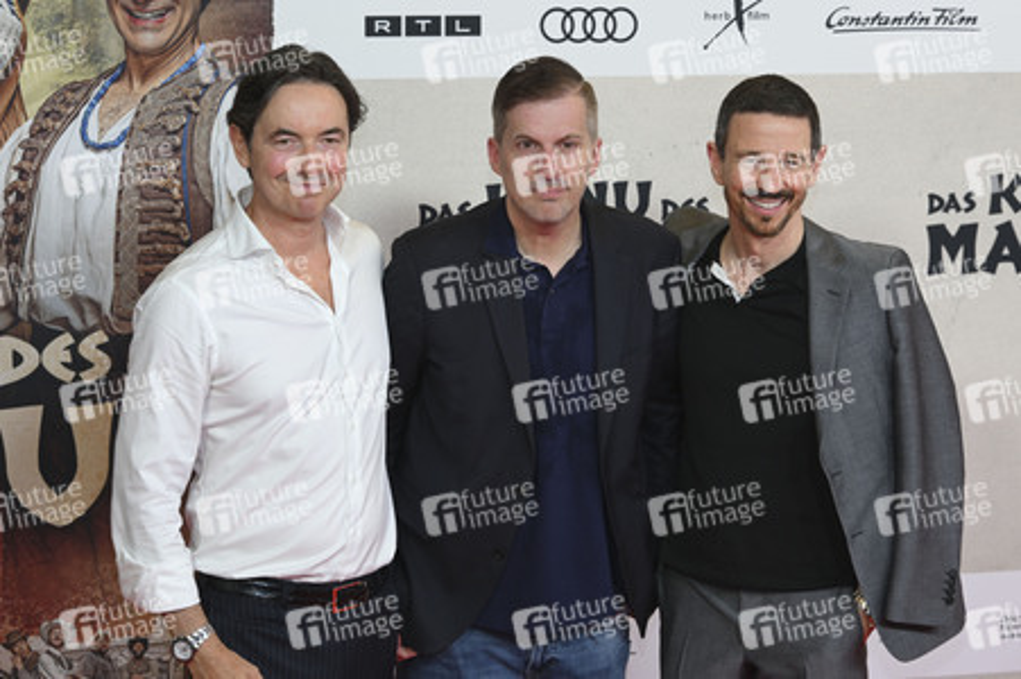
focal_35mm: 75
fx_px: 2125
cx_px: 510
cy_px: 340
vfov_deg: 18.2
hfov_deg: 27.0
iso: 800
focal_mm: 75
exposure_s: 1/160
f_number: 5.6
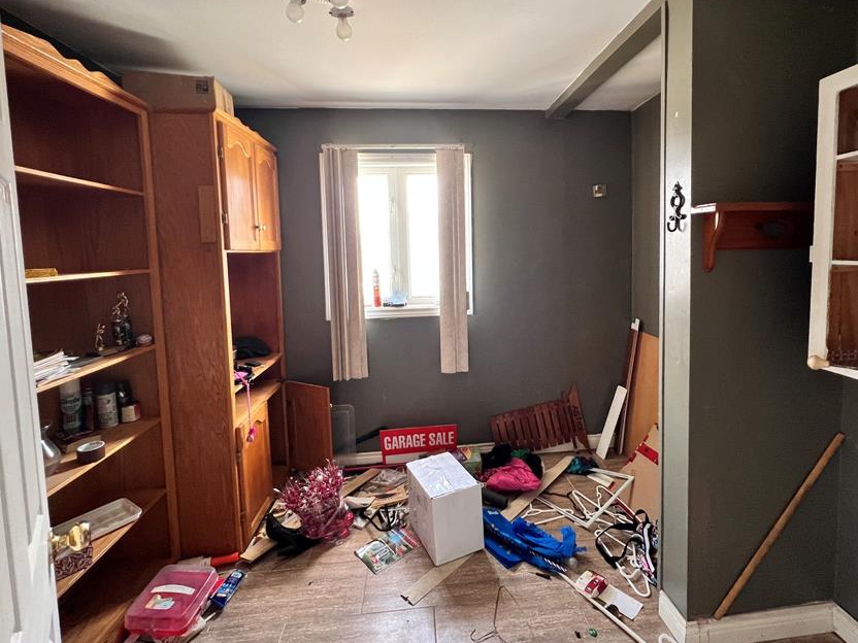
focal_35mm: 16
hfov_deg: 94.3
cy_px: 283
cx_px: 462
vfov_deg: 77.8
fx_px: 397
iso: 250
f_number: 1.8
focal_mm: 1.57
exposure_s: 1/65
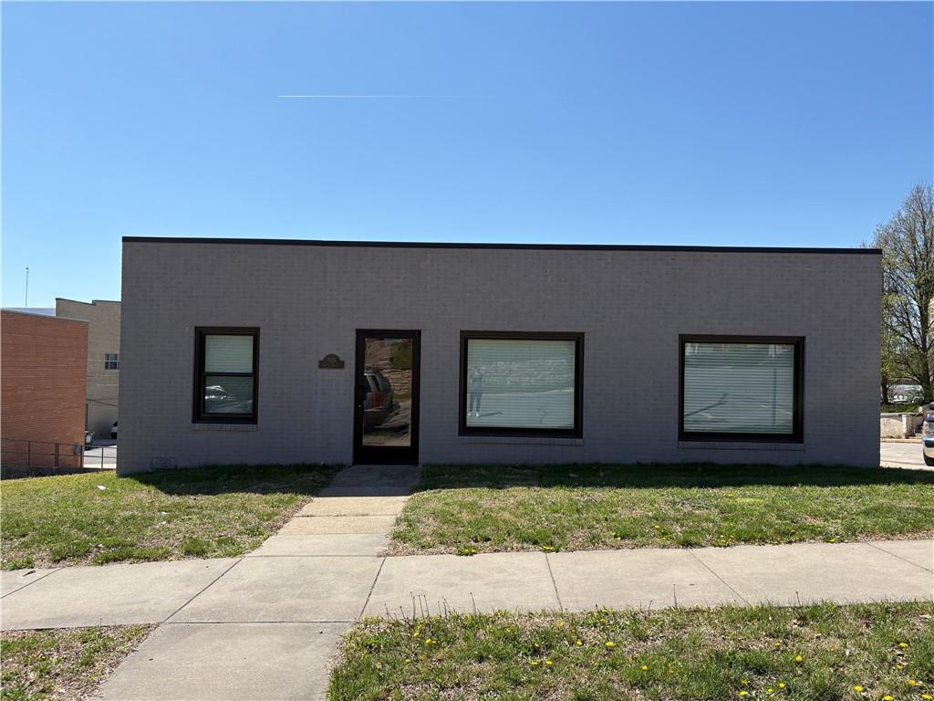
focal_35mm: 26
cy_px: 350
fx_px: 702
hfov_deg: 67.3
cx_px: 467
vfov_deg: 53.1
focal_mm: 5.96
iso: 50
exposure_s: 1/3831
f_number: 1.6
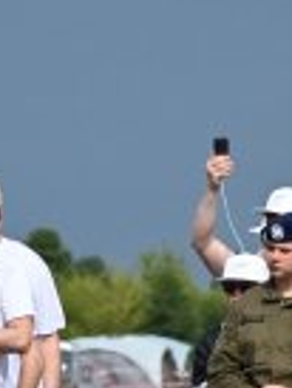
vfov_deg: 2.2
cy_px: 317
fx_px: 9972
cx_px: 142
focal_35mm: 888
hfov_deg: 1.7
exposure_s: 1/4000
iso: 640
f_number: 8
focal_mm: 170
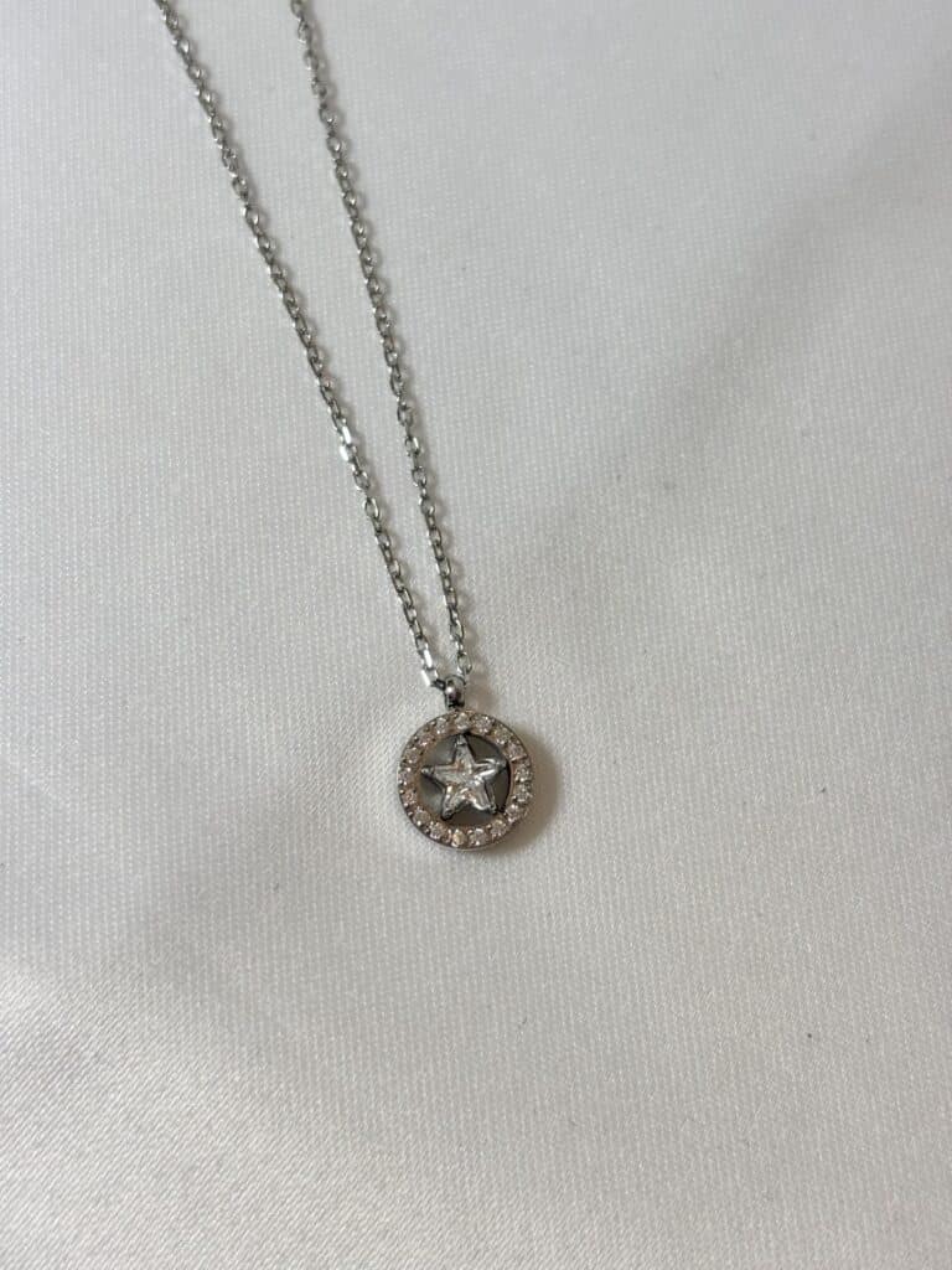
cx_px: 476
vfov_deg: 36.8
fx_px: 1907
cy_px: 635
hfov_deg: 28.0
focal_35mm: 52
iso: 32
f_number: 1.6
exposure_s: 1/226
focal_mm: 5.96
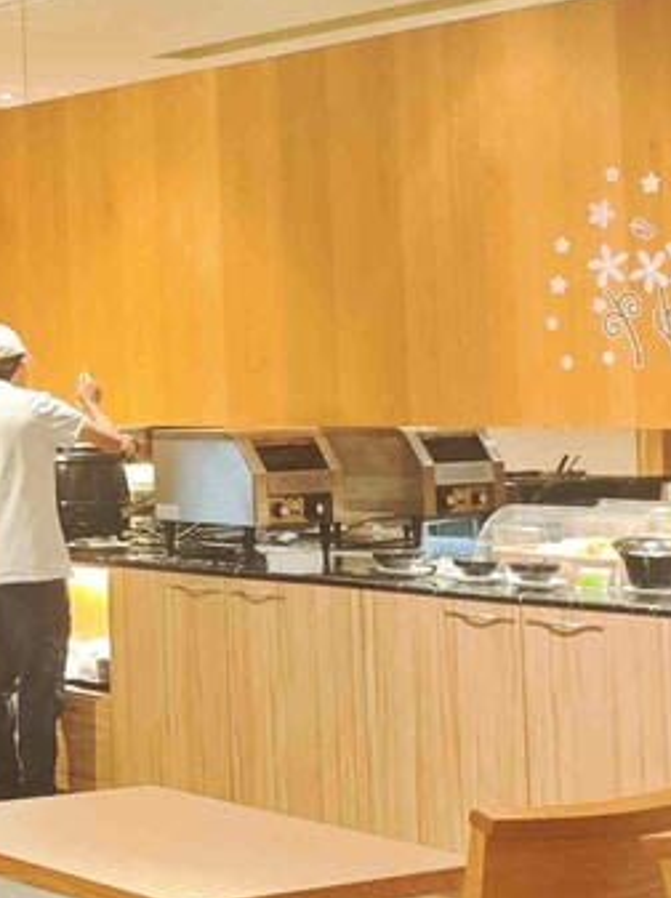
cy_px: 293
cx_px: -479
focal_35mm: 82
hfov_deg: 15.7
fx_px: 2123
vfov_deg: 23.7
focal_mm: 8.72
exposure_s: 1/60
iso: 500
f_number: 1.63
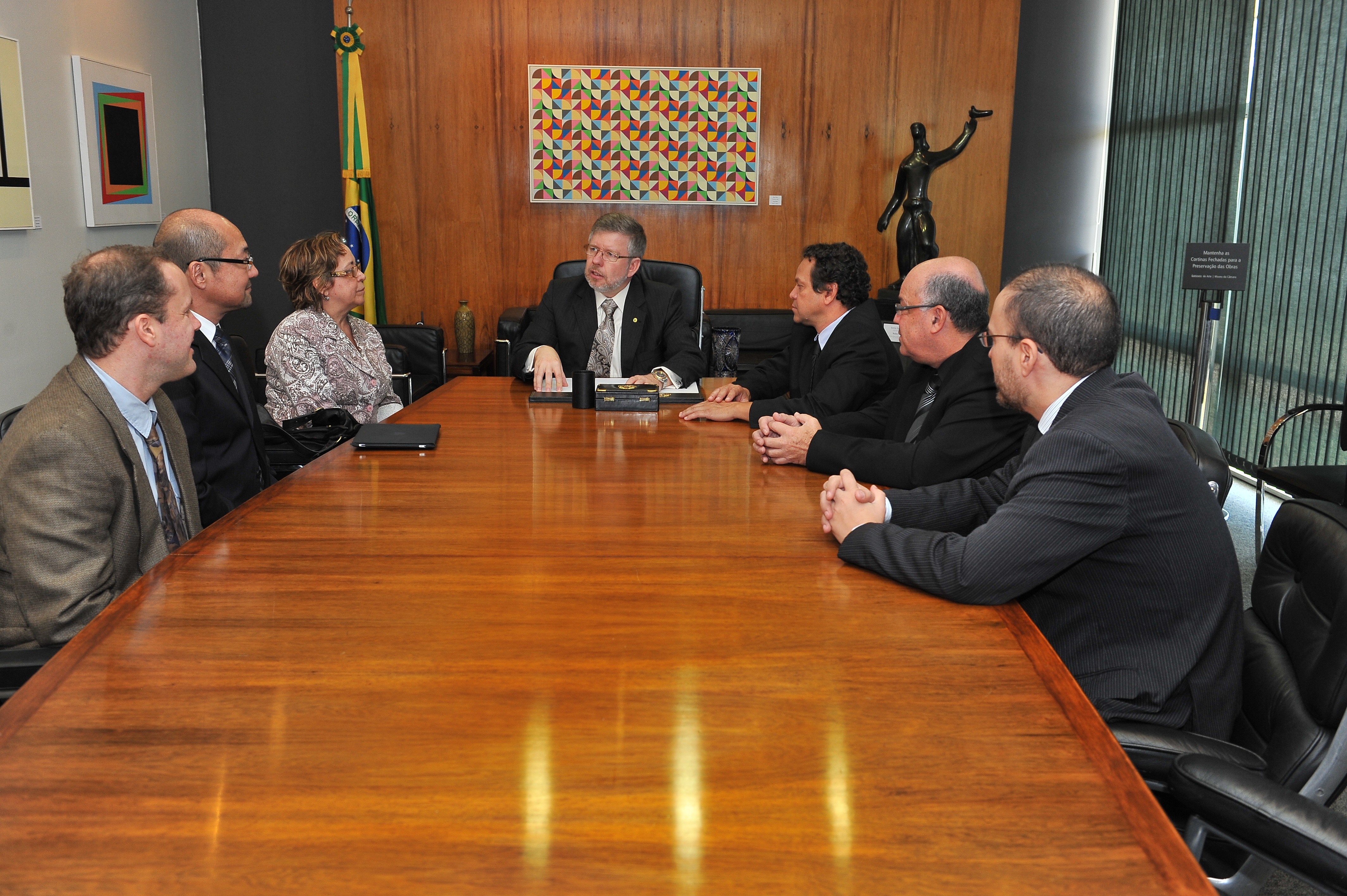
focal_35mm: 32
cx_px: 674
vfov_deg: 41.1
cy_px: 448
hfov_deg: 58.7
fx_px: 1197
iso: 800
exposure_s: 1/60
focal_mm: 32
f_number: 5.6
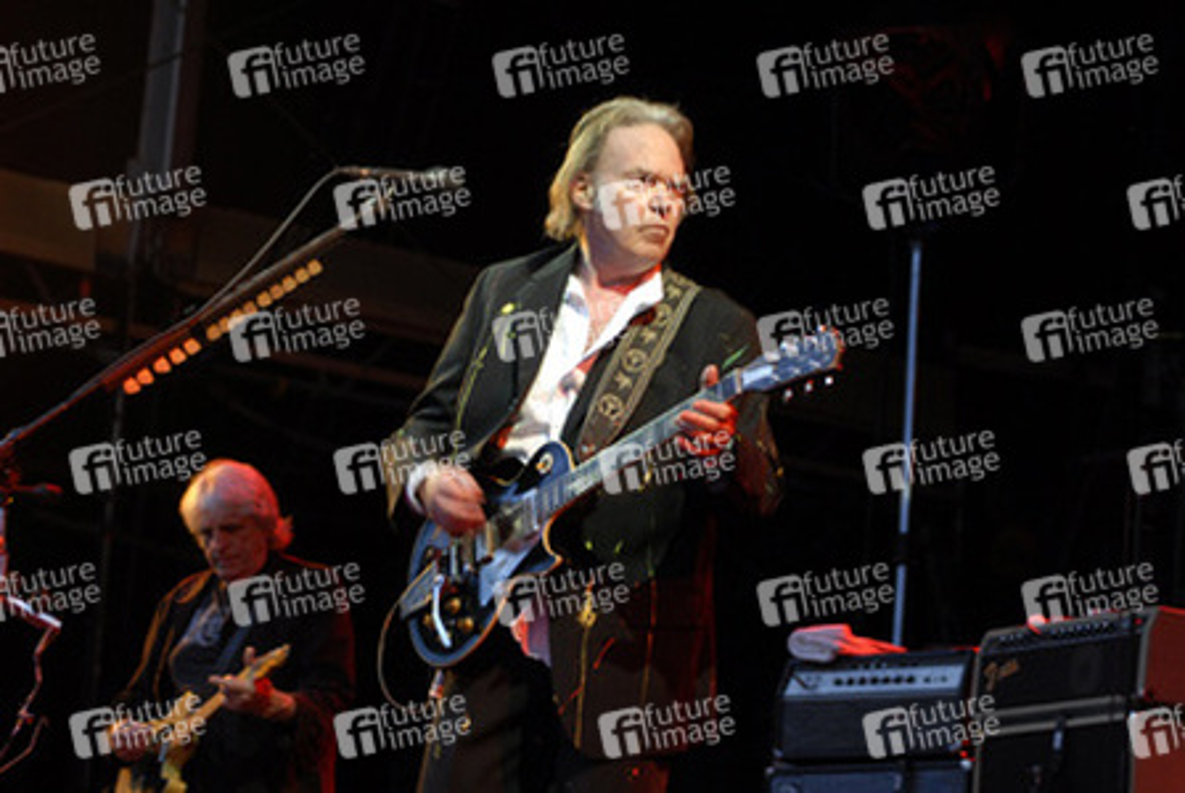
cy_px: 396
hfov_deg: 18.2
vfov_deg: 12.2
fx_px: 3708
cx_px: 592
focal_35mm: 112
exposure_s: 1/60
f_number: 5.6
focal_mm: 75
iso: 1000
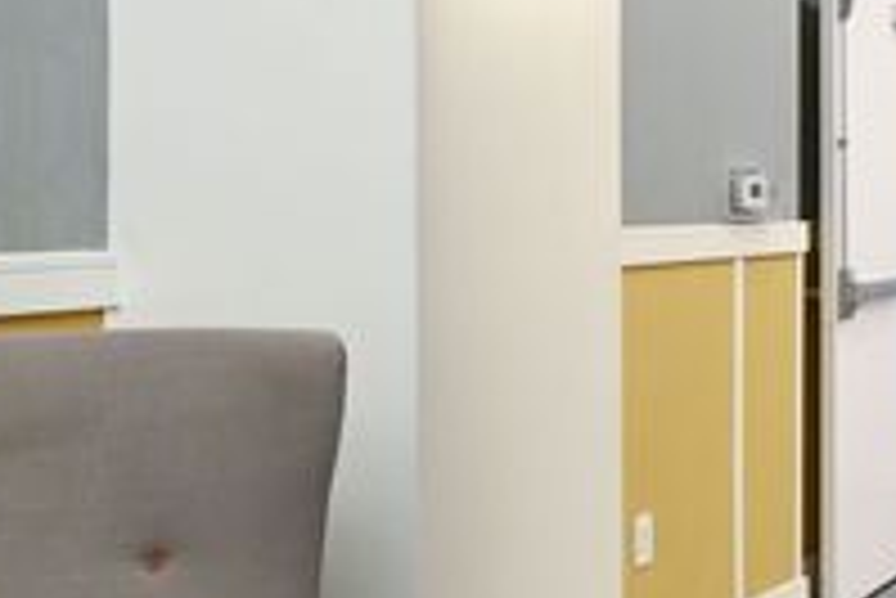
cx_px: 1682
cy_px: 238
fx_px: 1918
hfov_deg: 19.0
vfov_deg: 17.7
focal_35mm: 77
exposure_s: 1/60
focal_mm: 14
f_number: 7.1
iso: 320
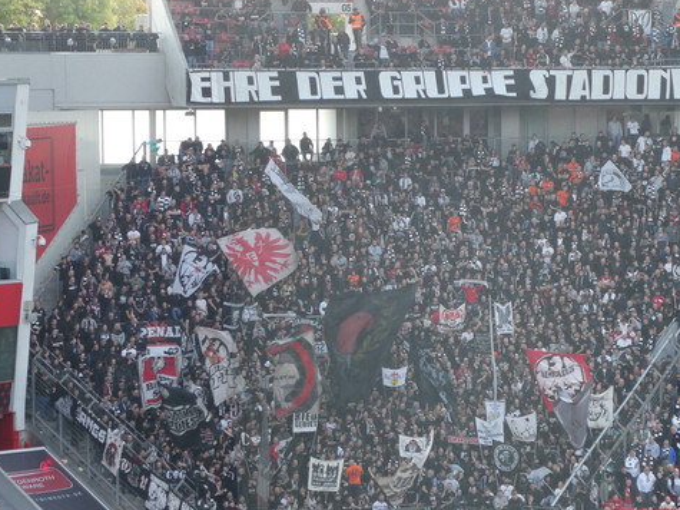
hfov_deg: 10.9
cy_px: 282
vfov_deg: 8.2
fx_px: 3574
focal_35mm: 182
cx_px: 415
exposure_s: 1/80
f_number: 5.3
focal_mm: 24.2
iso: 200
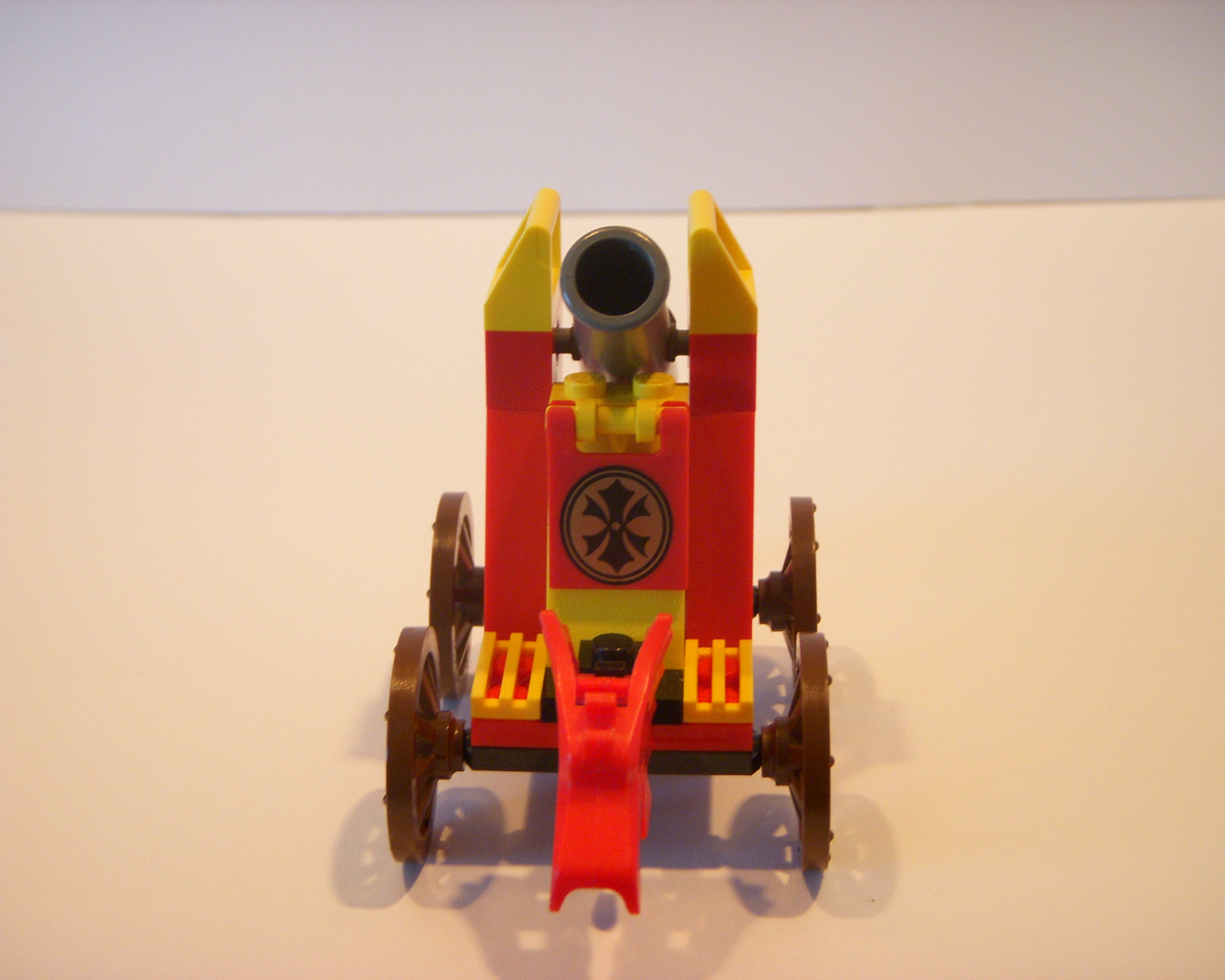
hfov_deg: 27.5
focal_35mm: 69
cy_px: 491
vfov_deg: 22.2
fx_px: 2502
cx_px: 606
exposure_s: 1/20
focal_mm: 11
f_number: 3.7
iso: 200
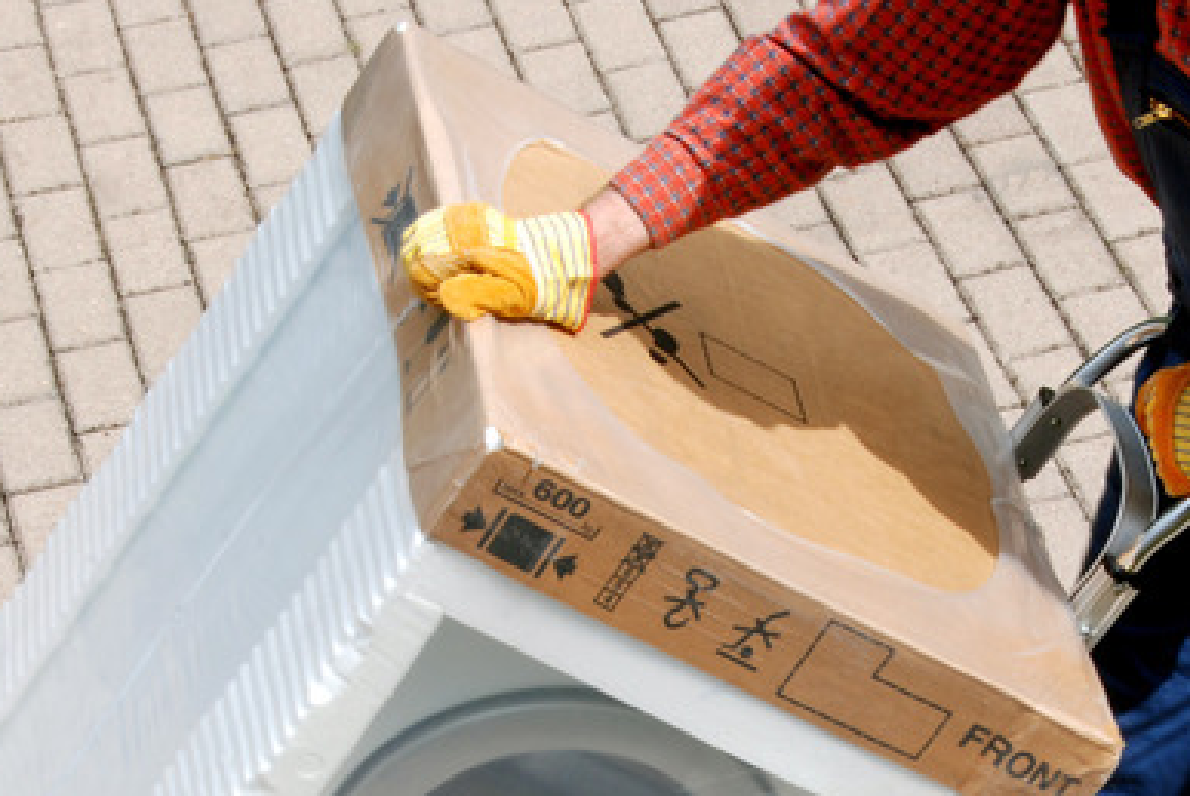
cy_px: 790
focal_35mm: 145
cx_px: 661
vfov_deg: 9.4
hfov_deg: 14.1
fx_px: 4798
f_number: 29
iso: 160
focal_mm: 48
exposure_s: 1/30
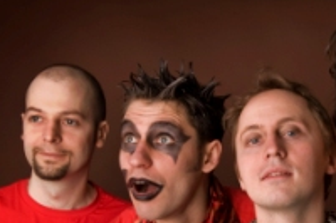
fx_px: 793
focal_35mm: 85
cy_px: 205
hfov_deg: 23.6
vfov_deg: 15.8
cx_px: 267
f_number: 22
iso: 100
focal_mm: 38
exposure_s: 1/200
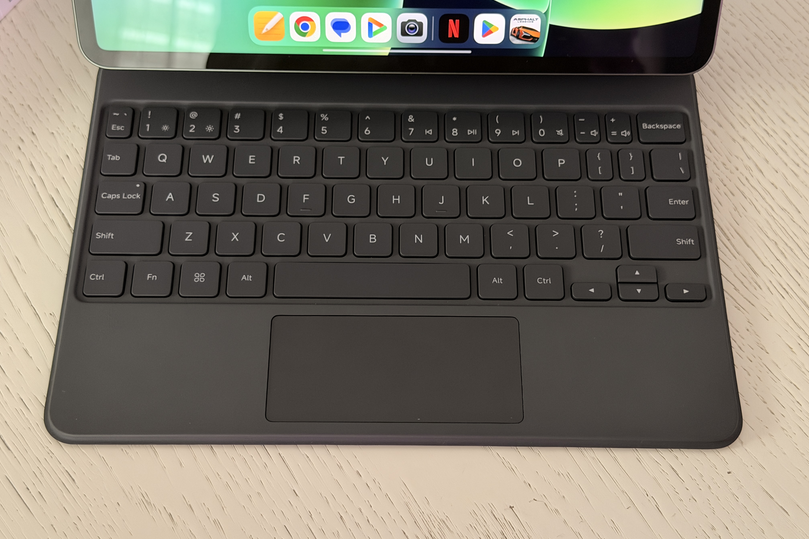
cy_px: 257
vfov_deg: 27.0
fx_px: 1124
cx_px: 405
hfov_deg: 39.6
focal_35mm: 50
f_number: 1.78
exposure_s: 1/23
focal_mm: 6.76
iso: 800
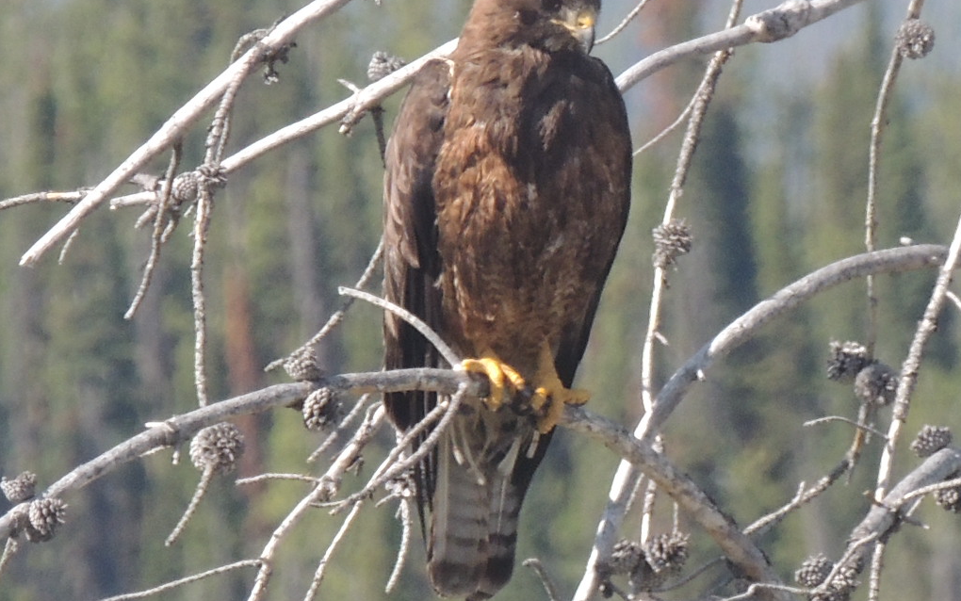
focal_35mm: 500
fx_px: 13098
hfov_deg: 4.2
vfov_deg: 2.6
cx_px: 480
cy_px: 242
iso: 320
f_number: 4.9
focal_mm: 83.8
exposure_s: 1/800
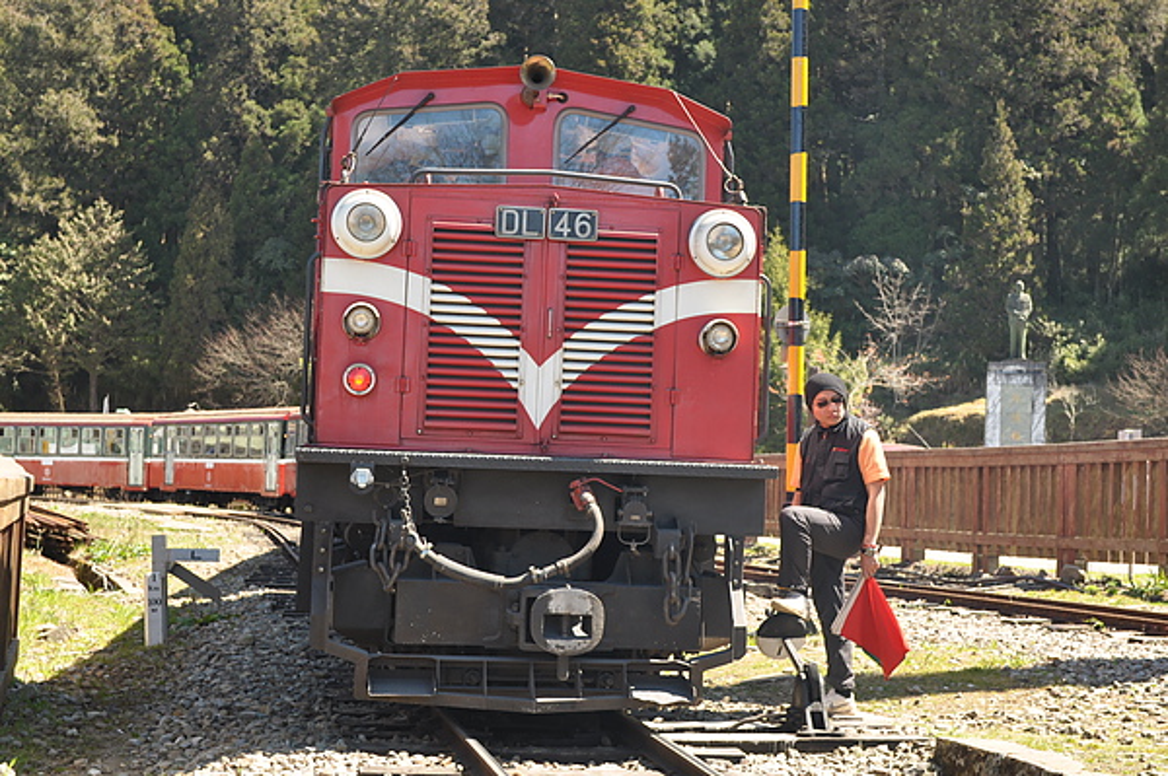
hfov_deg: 35.1
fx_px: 1848
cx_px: 584
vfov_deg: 23.7
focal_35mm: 57
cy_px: 388
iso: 200
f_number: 6.3
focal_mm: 38
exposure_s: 1/200
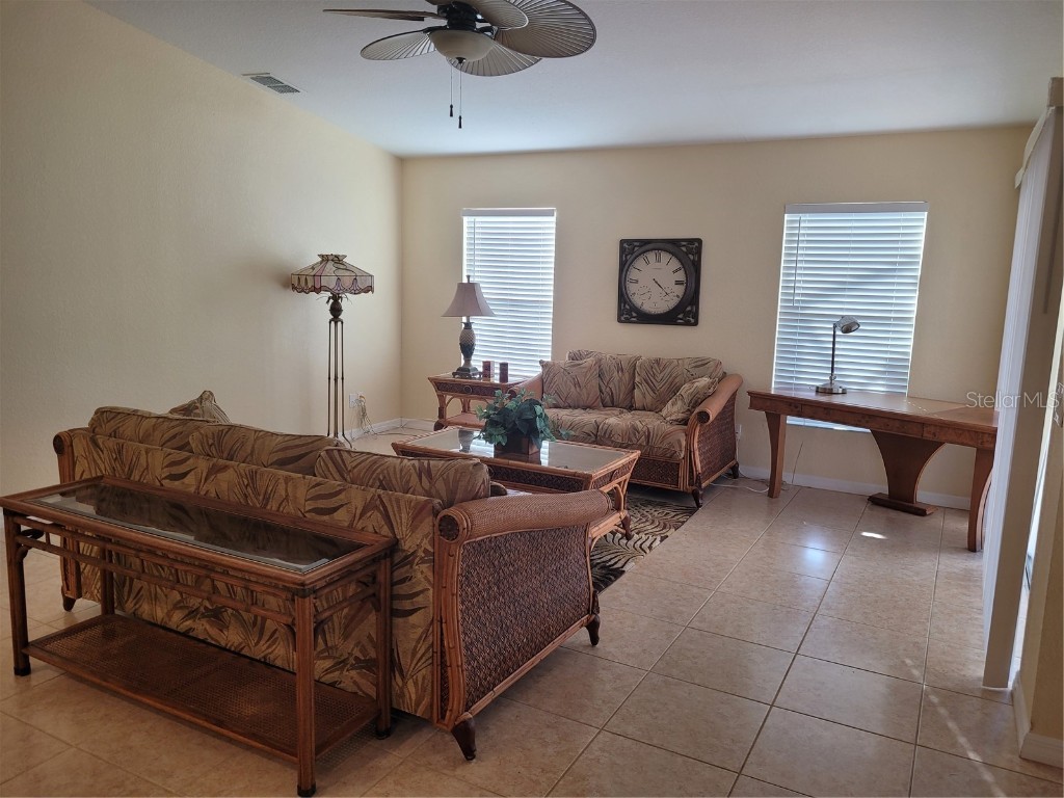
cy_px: 399
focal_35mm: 26
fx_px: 799
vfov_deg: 53.1
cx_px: 532
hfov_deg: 67.3
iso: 80
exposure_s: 1/120
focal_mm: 5.4
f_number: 1.8
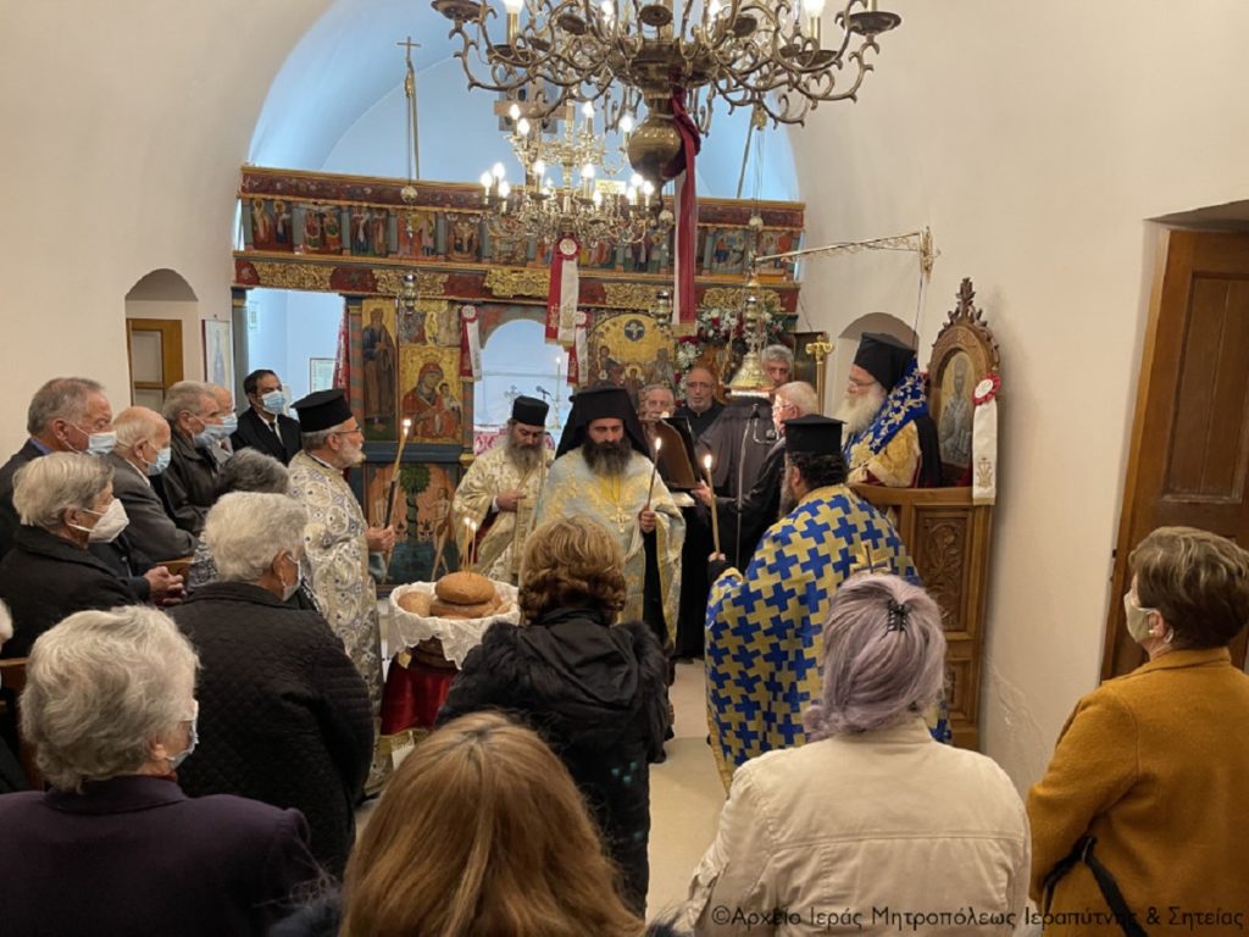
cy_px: 468
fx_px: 938
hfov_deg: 67.3
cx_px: 624
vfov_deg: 53.1
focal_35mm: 26
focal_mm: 5.1
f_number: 1.6
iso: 250
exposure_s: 1/50
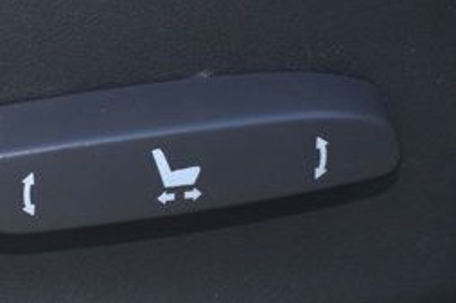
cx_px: -129
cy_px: 237
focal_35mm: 145
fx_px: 1835
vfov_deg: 9.4
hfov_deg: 13.7
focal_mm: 24
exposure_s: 1/60
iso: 400
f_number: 4
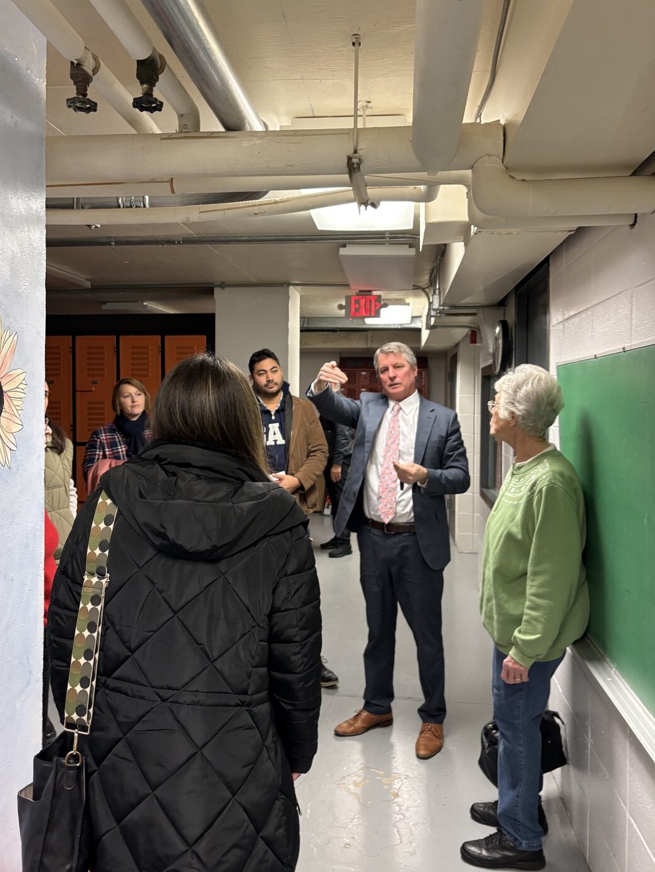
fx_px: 706
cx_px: 309
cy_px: 410
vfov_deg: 63.4
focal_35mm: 28
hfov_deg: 49.7
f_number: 1.6
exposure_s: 1/60
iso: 200
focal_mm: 5.96
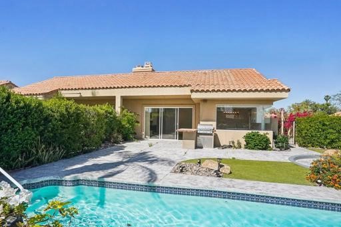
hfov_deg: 83.8
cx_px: 160
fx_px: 190
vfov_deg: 62.0
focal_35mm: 20
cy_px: 116
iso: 3200
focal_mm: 16
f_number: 16
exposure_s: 1/4000
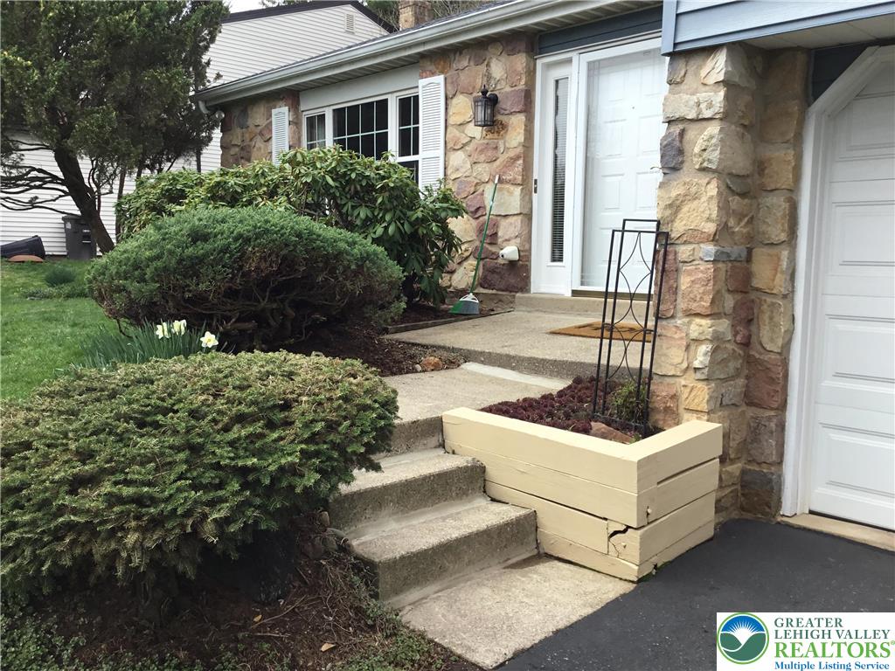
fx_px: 802
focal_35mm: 31
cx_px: 448
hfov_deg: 58.4
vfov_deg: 45.4
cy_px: 336
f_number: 2.4
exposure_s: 1/657
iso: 25
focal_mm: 3.3
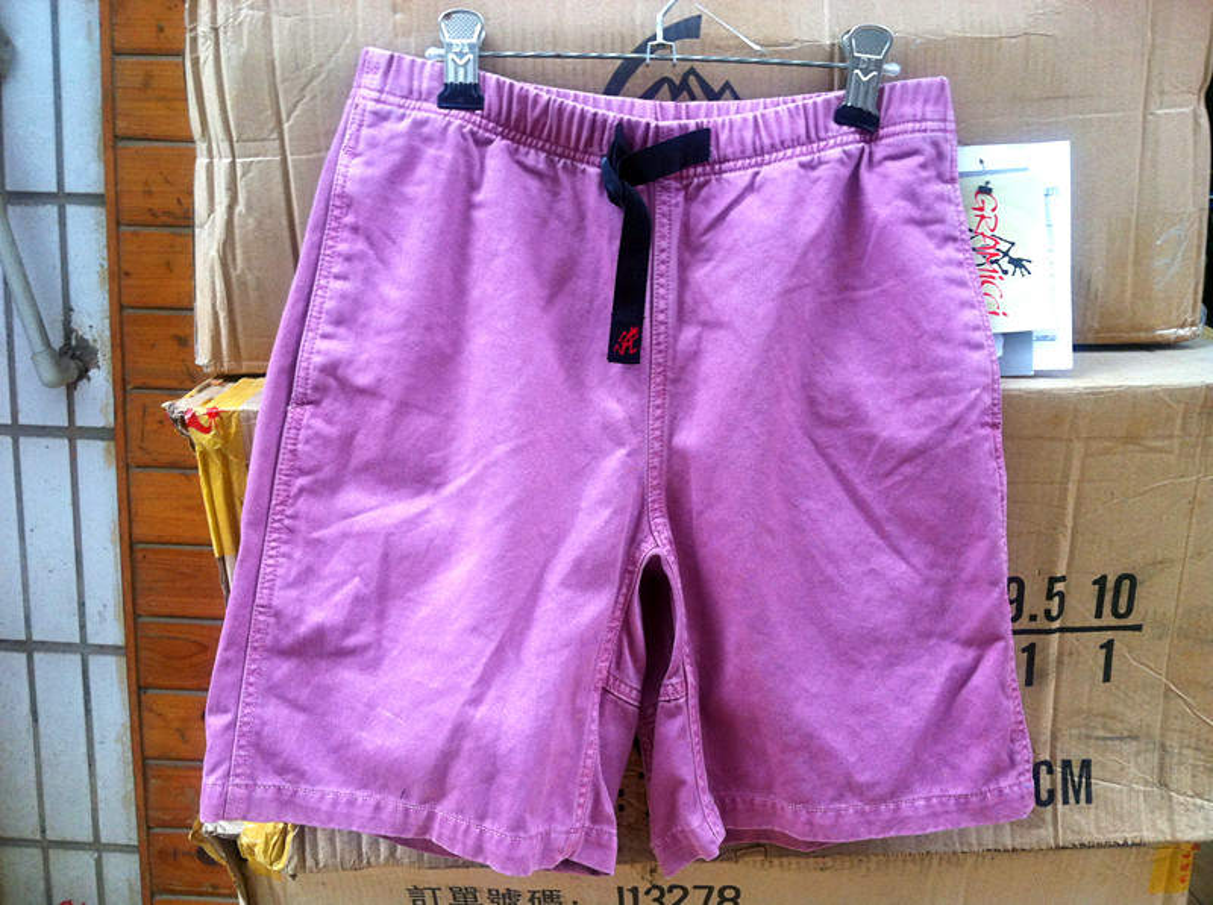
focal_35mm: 35
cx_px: 606
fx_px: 1224
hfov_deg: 52.7
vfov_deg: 40.6
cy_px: 452
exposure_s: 1/15
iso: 100
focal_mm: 3.85
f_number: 2.8
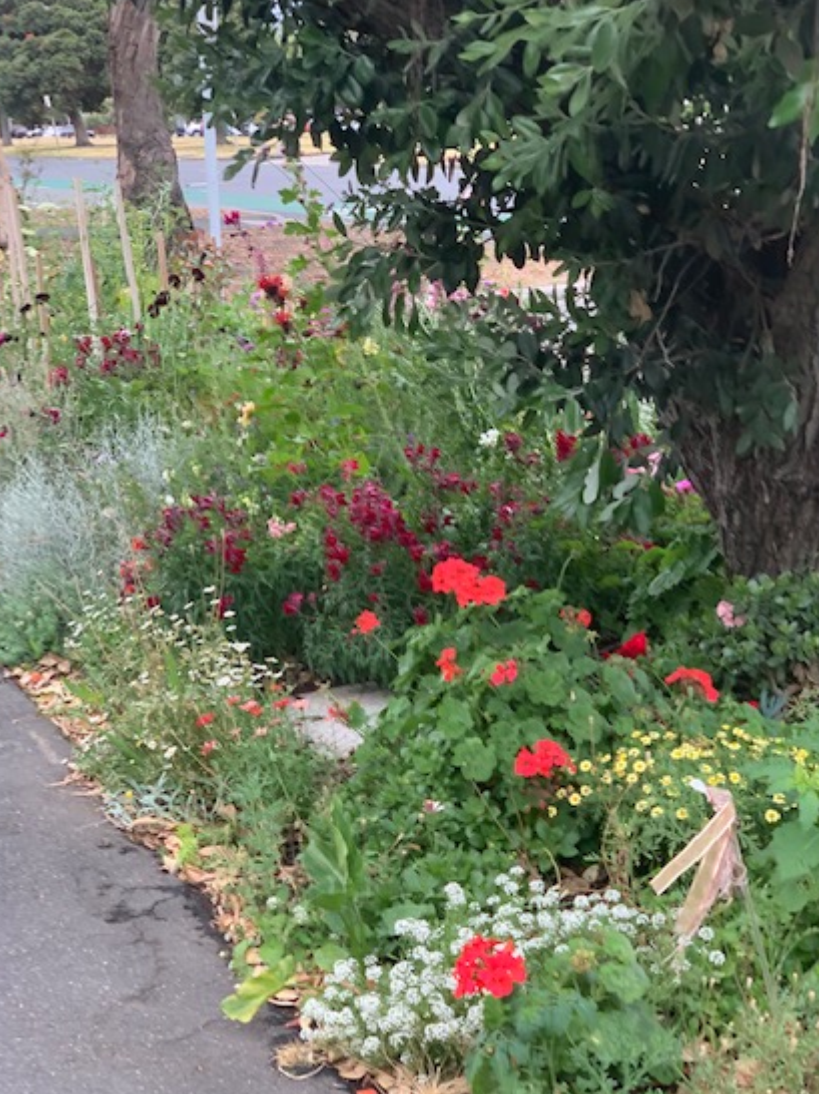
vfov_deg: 31.7
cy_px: 593
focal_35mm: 61
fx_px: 1926
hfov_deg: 24.0
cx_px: 453
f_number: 2.4
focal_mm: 6
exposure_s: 1/139
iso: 16
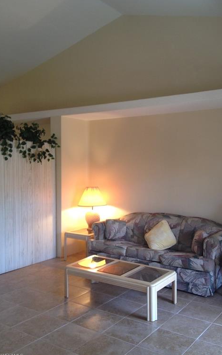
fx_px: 368
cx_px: 133
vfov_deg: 51.5
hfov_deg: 33.5
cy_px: 178
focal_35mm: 38
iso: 80
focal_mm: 4.28
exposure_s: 1/20
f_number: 2.4
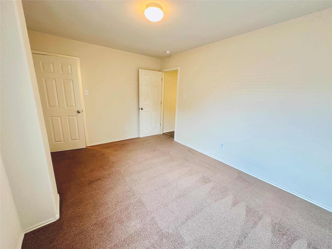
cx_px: 166
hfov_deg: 102.1
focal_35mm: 14
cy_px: 124
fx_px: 134
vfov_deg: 85.7
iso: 200
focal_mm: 2.22
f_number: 2.2
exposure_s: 1/60
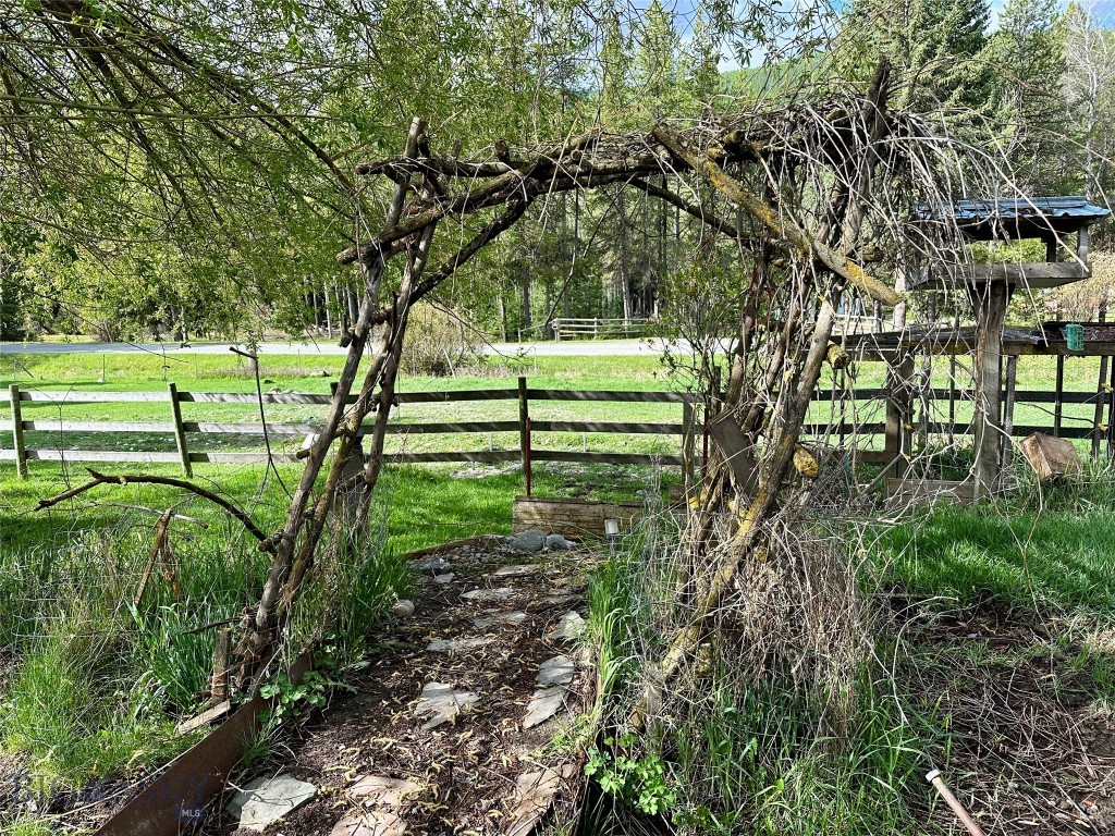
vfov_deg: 56.8
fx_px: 773
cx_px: 558
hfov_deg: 71.6
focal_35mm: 24
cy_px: 418
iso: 80
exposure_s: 1/999
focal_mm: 6.86
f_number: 1.78
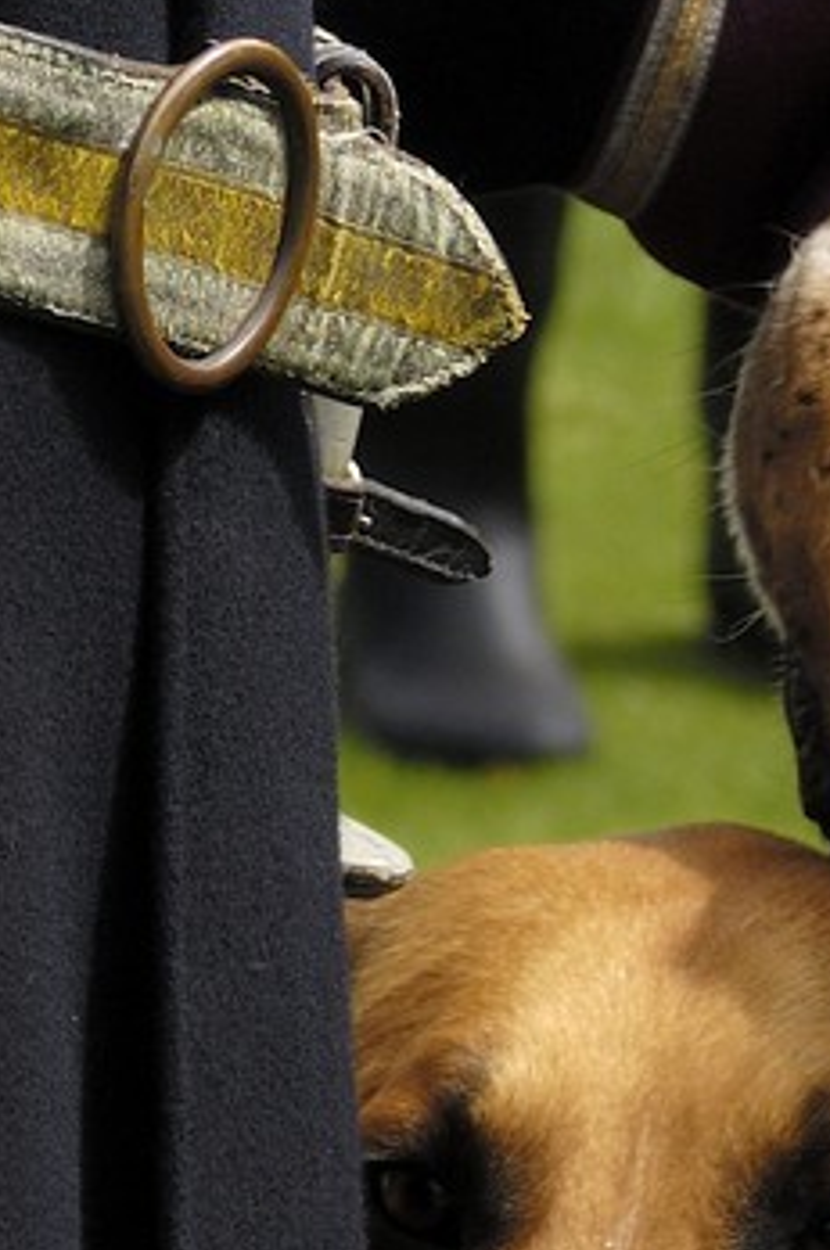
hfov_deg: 2.8
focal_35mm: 483
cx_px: -79
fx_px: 16753
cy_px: -1487
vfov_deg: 4.2
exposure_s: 1/320
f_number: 6.3
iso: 100
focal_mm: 70
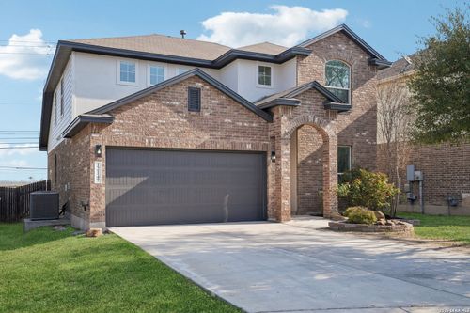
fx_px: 457
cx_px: 235
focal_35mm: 35
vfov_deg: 37.8
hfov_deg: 54.5
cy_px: 156
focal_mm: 35
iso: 200
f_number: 8
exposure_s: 1/250
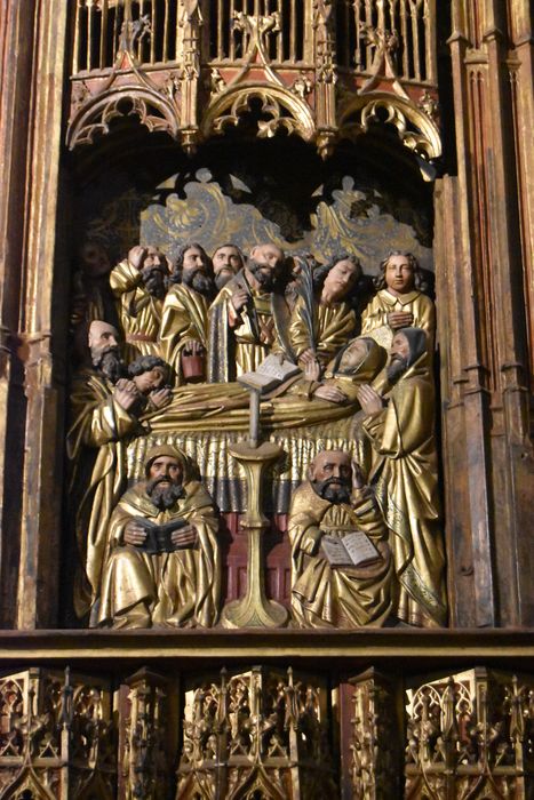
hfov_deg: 16.6
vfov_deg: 24.6
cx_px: 267
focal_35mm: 82
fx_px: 1835
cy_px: 400
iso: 12800
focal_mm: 55
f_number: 5.6
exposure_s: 1/40
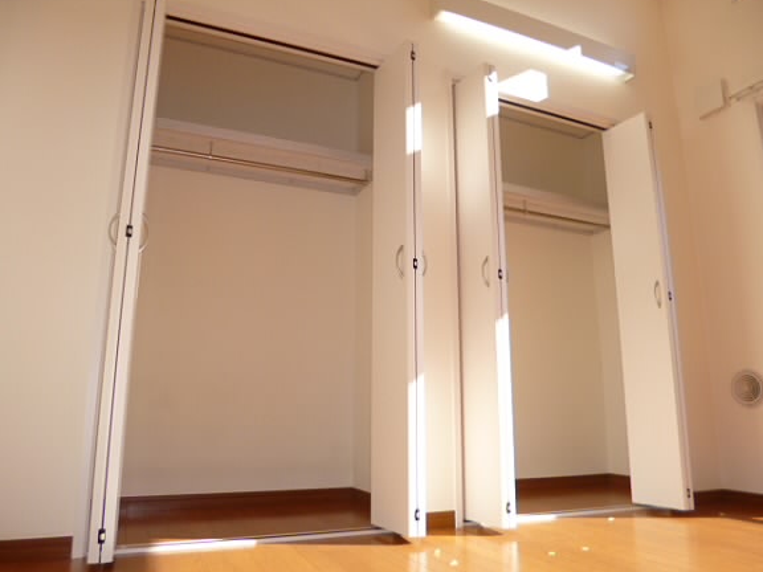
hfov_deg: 69.4
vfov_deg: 54.9
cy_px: 278
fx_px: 551
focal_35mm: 25
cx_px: 376
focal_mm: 4.3
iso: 100
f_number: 2.5
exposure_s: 1/400
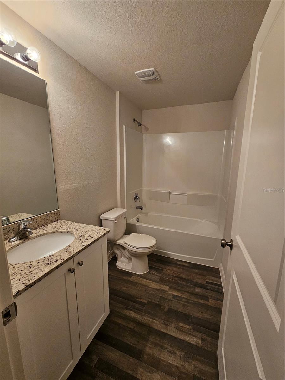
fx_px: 143
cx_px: 142
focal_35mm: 13
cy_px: 190
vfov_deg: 106.2
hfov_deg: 89.9
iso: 250
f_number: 2.2
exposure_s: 1/60
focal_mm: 2.2
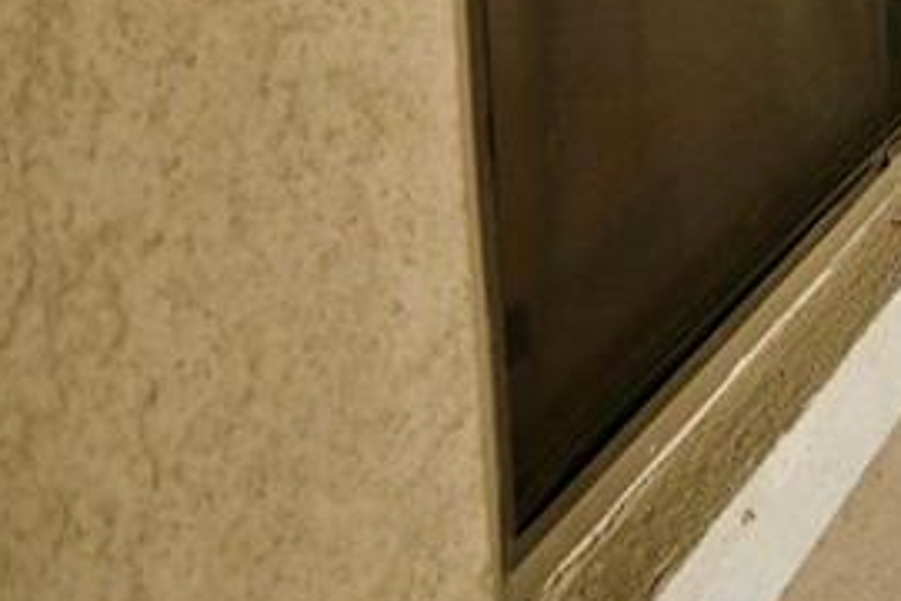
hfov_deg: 17.6
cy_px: -404
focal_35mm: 91
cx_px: 1665
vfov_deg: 13.7
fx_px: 2277
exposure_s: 1/125
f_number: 3.5
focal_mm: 16
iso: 1800
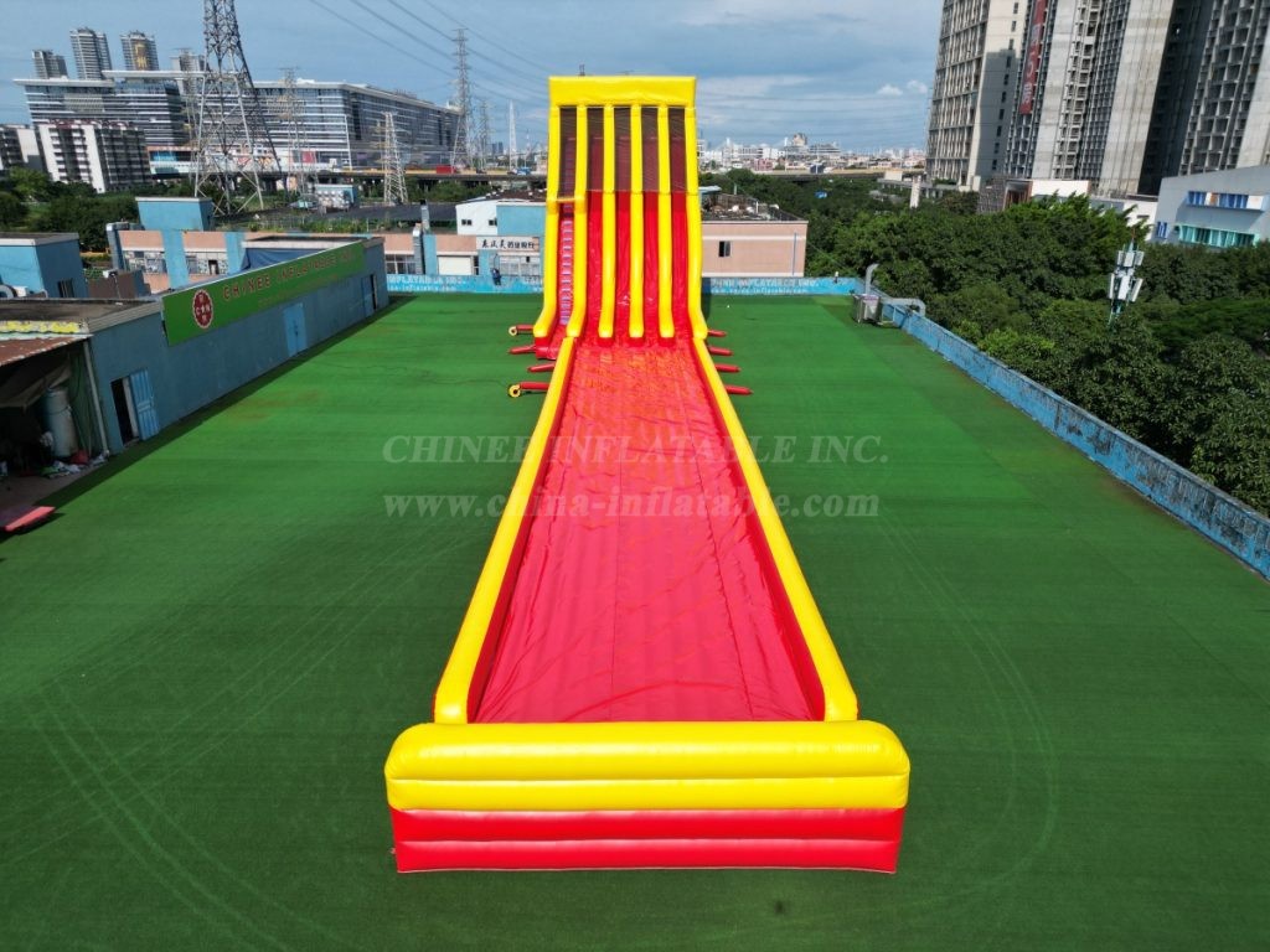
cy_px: 476
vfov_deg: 56.8
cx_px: 635
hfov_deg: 71.6
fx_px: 881
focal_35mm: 24
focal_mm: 6.72
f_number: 1.7
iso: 140
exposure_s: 1/5000
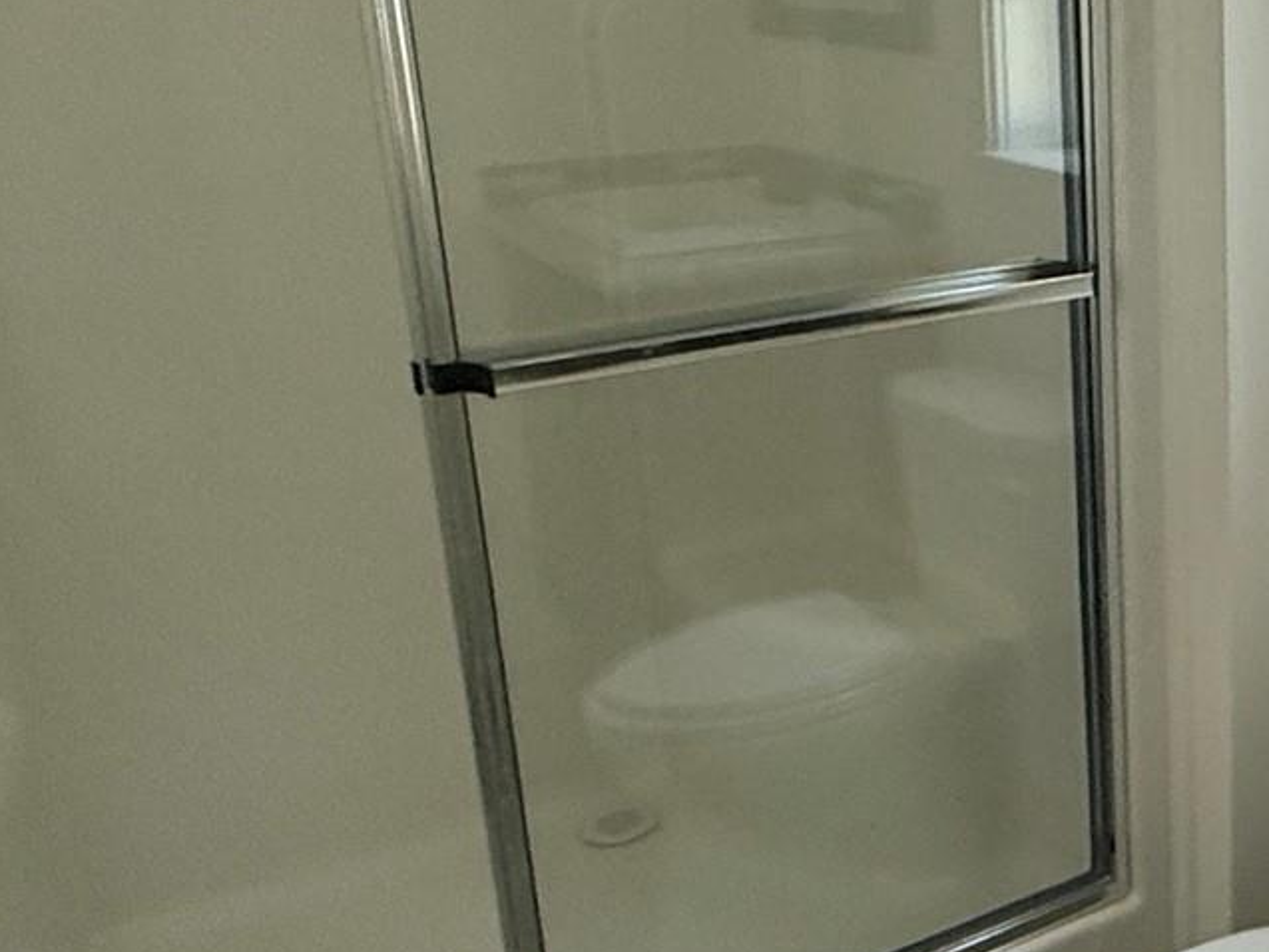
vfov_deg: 32.1
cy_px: 372
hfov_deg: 37.8
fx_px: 1650
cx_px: 1253
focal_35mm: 45
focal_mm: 2.22
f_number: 2.2
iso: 320
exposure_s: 1/82
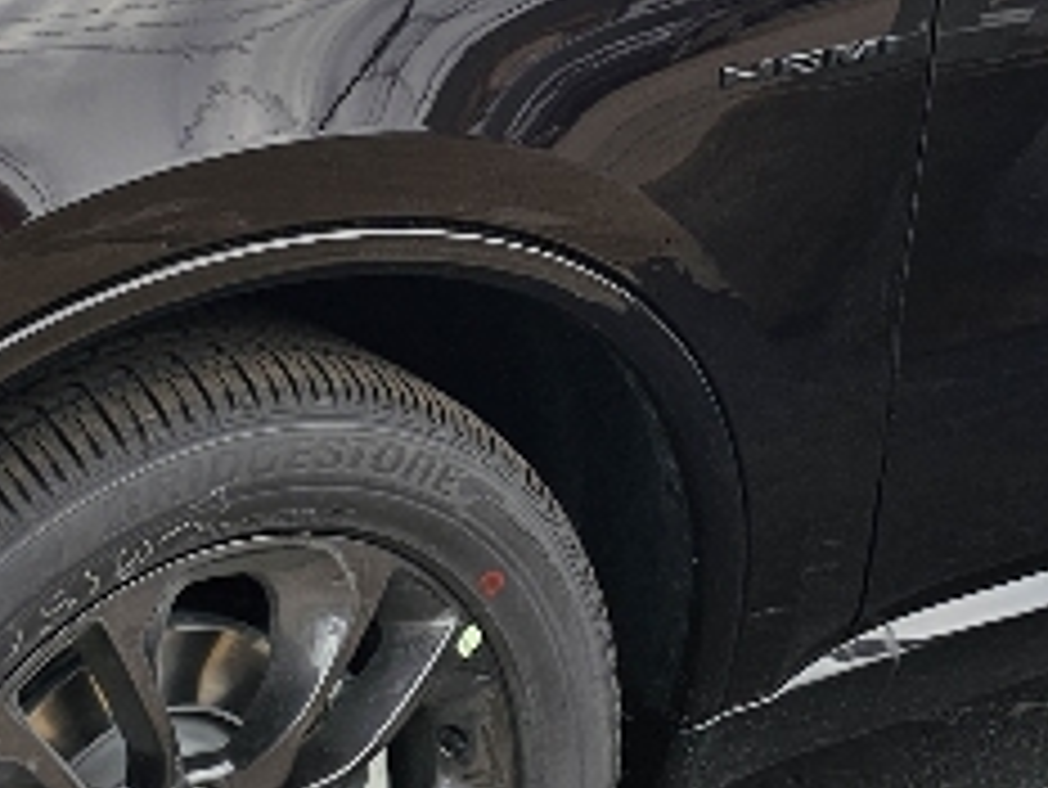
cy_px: 77
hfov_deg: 19.4
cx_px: 396
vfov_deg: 14.5
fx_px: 3059
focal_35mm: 101
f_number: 1.7
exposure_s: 1/156
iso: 10
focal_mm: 6.3
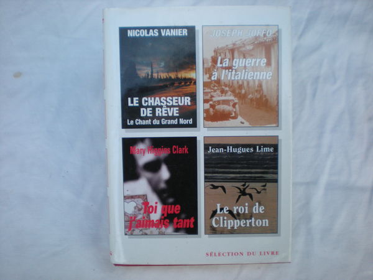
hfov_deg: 49.0
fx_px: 409
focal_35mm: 38
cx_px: 186
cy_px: 140
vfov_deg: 37.7
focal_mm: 6.3
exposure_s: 1/59.3
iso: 183
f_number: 3.1
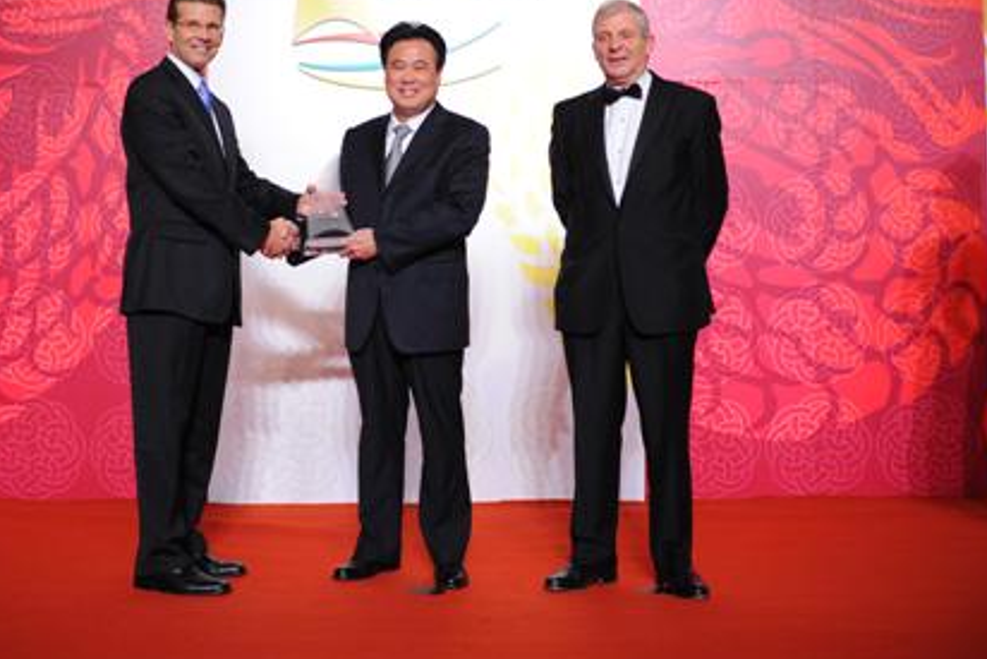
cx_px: 424
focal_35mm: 51
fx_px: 1399
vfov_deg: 26.3
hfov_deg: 38.8
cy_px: 211
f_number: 2
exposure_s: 1/500
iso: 1250
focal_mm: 35
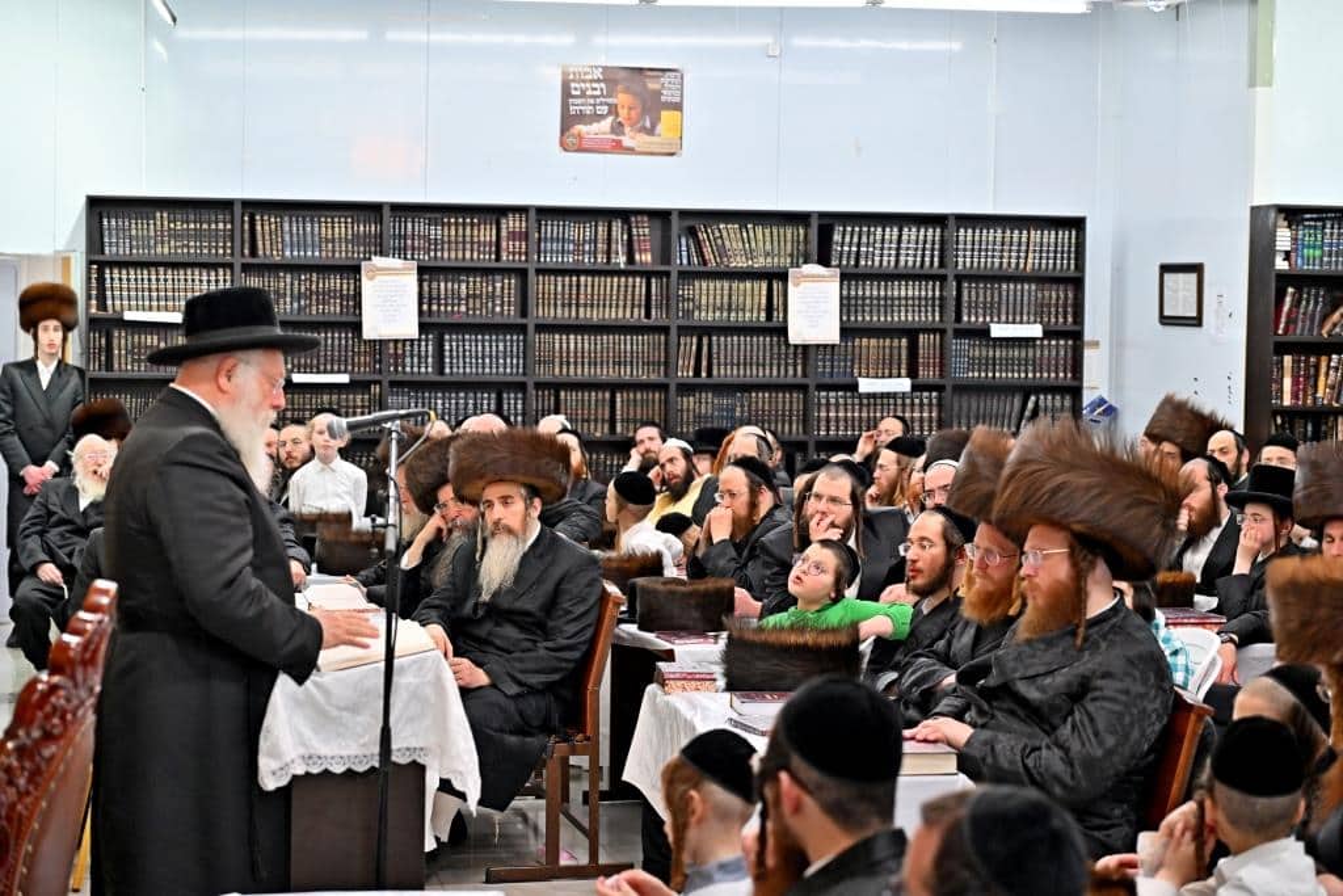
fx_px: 2425
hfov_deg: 31.0
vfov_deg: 20.9
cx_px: 672
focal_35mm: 65
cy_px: 448
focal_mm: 65
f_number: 4
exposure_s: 1/200
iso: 1000
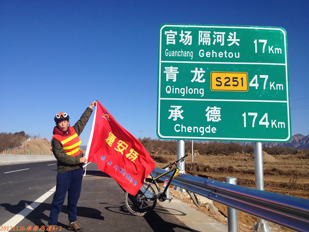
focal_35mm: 35
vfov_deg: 40.7
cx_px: 154
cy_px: 116
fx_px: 312
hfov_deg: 52.6
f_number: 2.4
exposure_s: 1/2632
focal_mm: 4.28
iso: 64
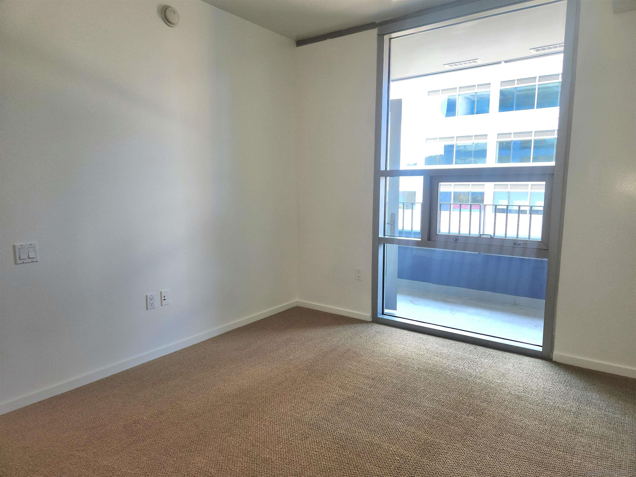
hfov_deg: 73.9
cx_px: 318
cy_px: 238
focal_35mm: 23
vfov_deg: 58.9
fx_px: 423
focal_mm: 5.4
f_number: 1.8
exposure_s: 1/60.2
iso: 50
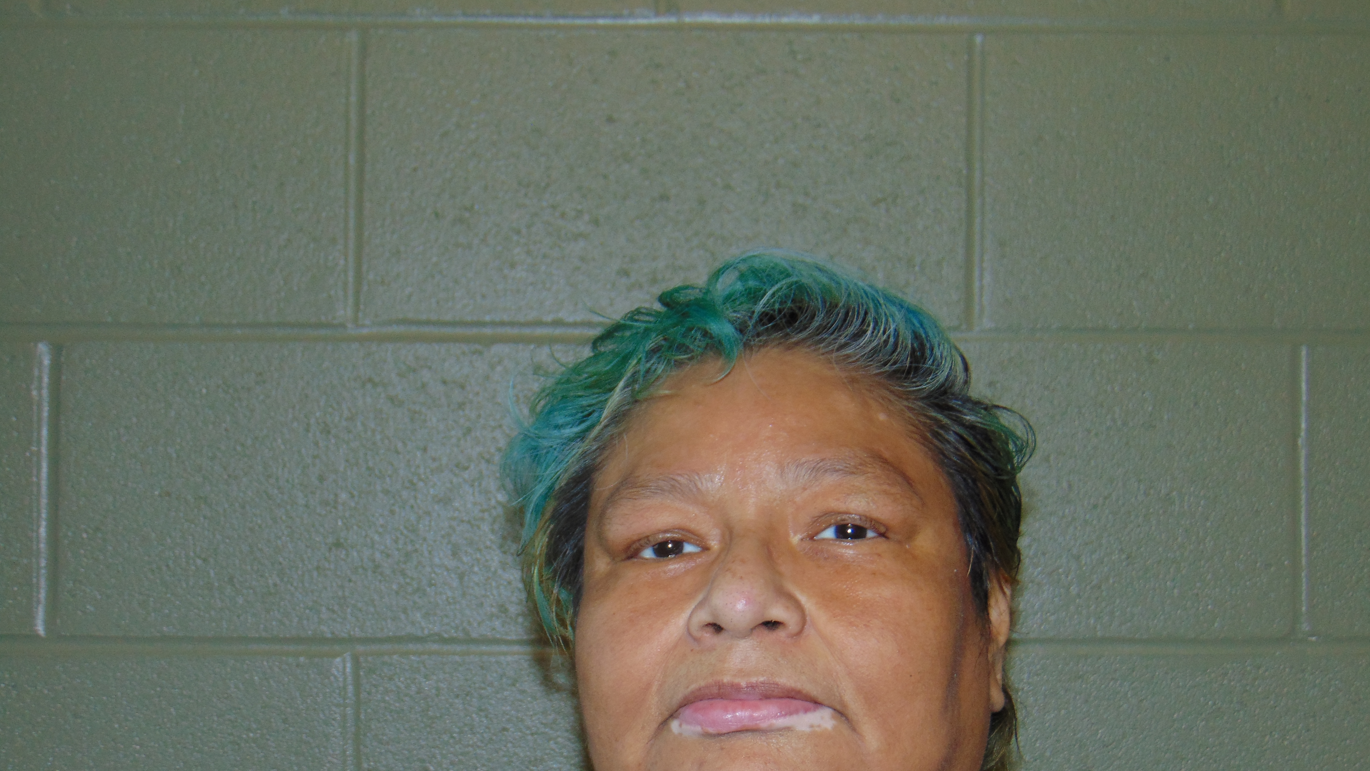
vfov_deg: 21.8
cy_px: 492
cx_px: 687
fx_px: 1998
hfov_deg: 37.8
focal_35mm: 55
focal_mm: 9
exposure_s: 1/30
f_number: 3.5
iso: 80
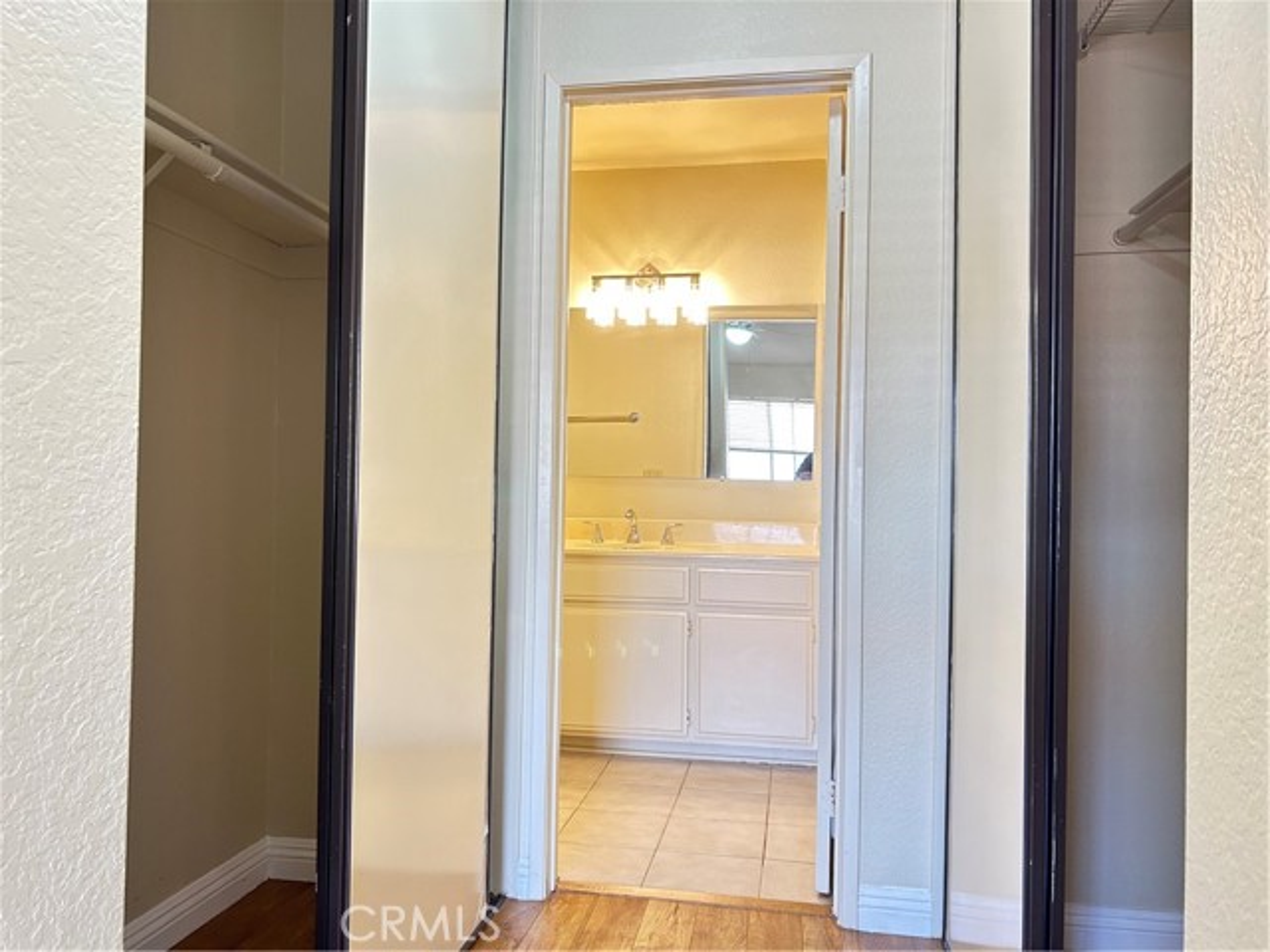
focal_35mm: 26
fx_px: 954
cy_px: 476
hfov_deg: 67.3
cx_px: 635
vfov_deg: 53.1
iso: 200
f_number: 1.5
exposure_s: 1/60
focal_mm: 5.7
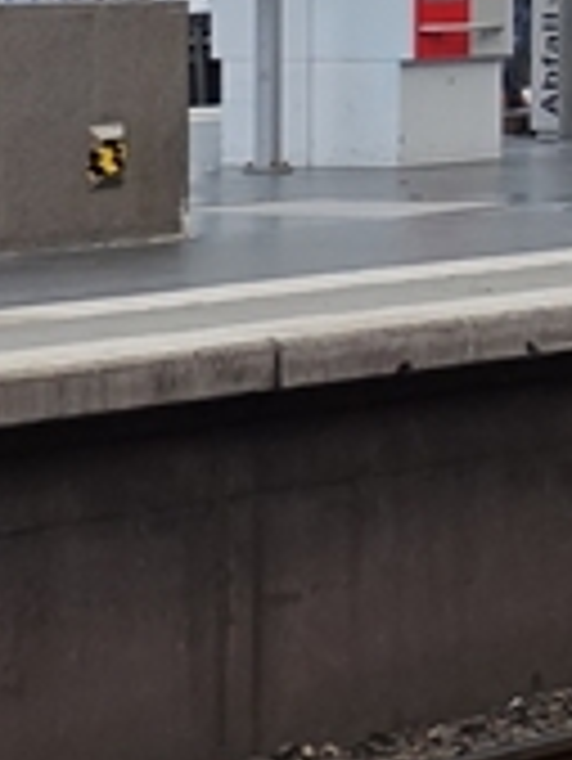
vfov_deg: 8.5
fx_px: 5105
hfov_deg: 6.0
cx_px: 1644
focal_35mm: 232
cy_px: 4
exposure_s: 1/50
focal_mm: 12.33
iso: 100
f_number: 2.8
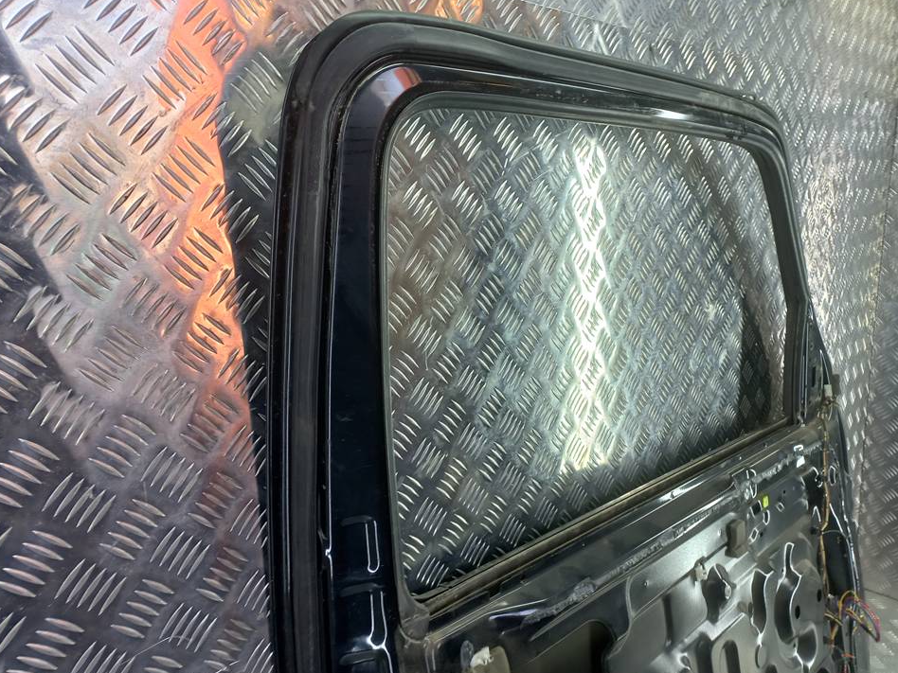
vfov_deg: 51.4
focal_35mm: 27
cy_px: 339
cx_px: 429
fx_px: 700
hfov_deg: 65.3
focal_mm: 4.6
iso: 50
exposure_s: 1/50
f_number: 1.8
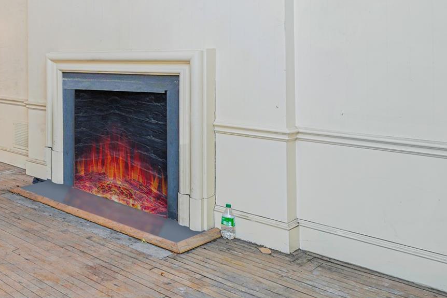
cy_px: 54
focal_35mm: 38
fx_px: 472
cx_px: -29
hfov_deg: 41.7
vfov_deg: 33.9
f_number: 4
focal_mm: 16
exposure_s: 1/30
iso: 500
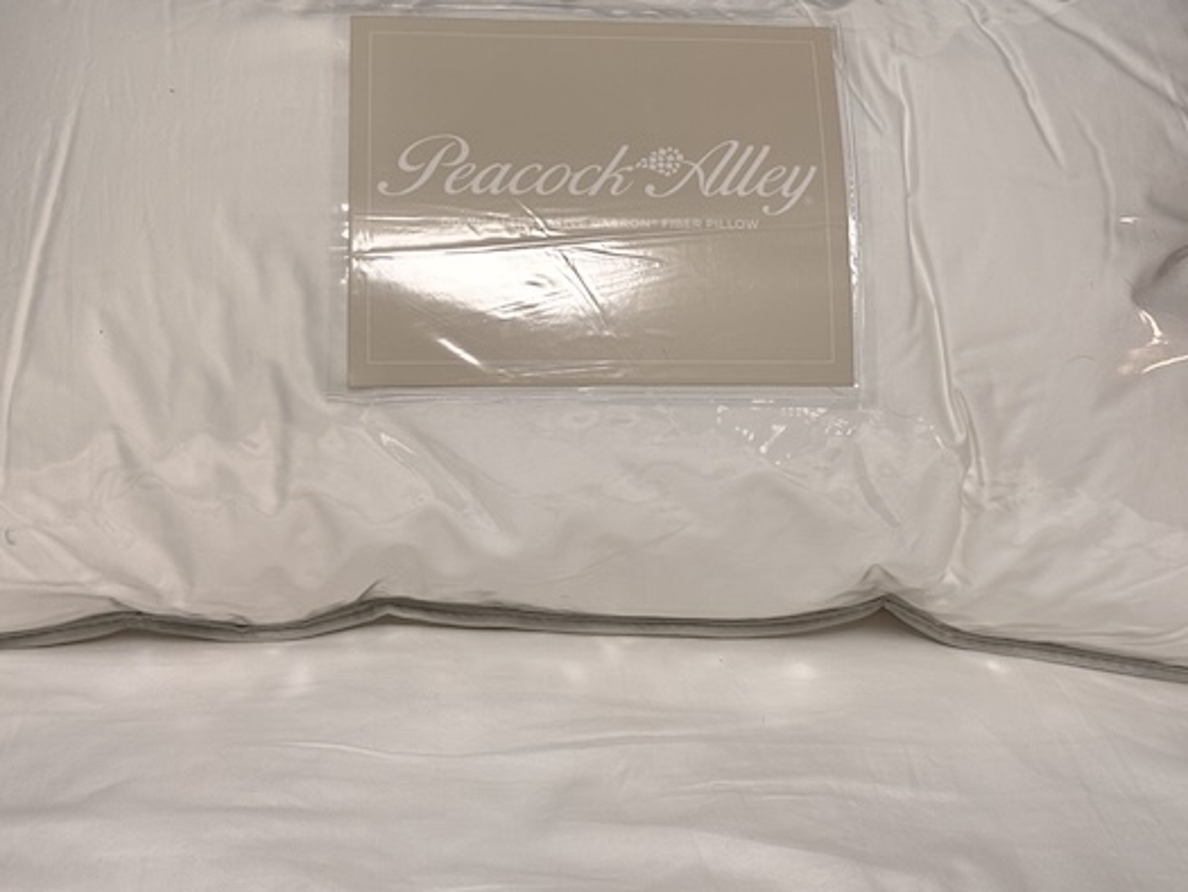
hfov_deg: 30.2
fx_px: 2197
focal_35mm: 64
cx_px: 640
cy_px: 327
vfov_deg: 22.9
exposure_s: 1/60
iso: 80
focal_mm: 6.76
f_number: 1.78
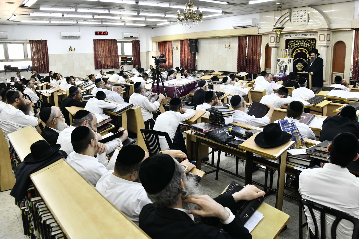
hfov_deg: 63.6
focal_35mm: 29
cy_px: 119
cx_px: 185
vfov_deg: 45.0
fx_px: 289
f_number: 5.6
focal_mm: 28
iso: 1600
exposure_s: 1/200
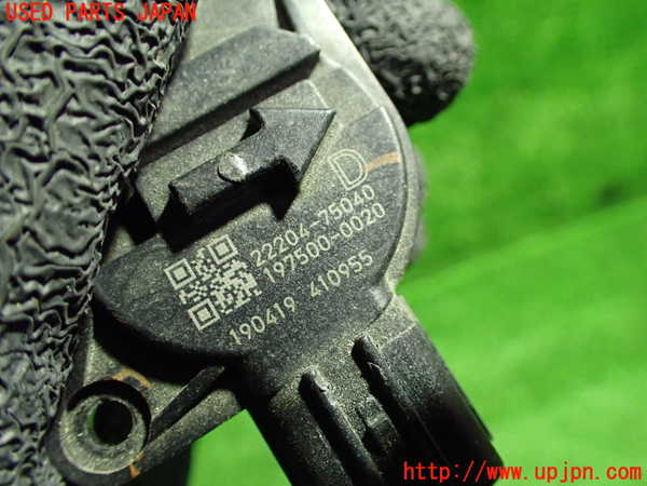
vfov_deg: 46.8
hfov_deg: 60.0
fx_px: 561
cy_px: 243
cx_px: 324
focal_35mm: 30
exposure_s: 1/50
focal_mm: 5.4
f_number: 2.3
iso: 800
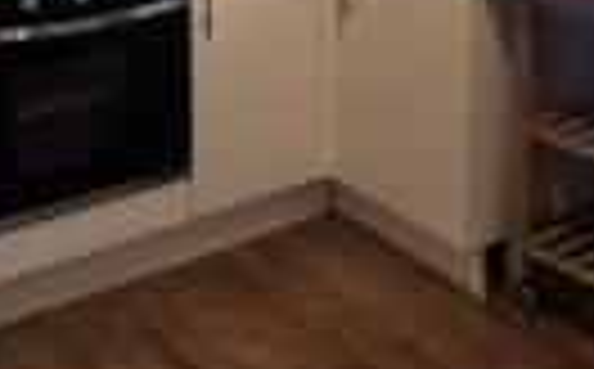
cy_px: -164
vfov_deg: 19.0
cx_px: 322
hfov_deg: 33.5
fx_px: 986
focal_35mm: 61
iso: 160
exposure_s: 1/50
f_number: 2.2
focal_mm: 2.2
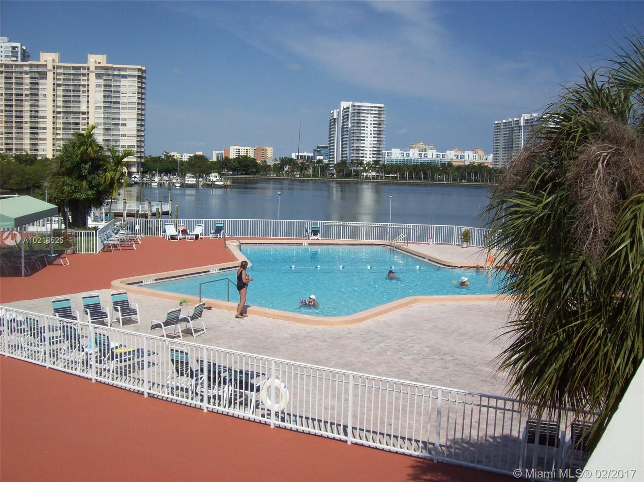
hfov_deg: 51.4
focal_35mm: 36
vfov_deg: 39.6
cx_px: 322
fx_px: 669
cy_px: 241
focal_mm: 6
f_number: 4.8
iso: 80
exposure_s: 1/1196
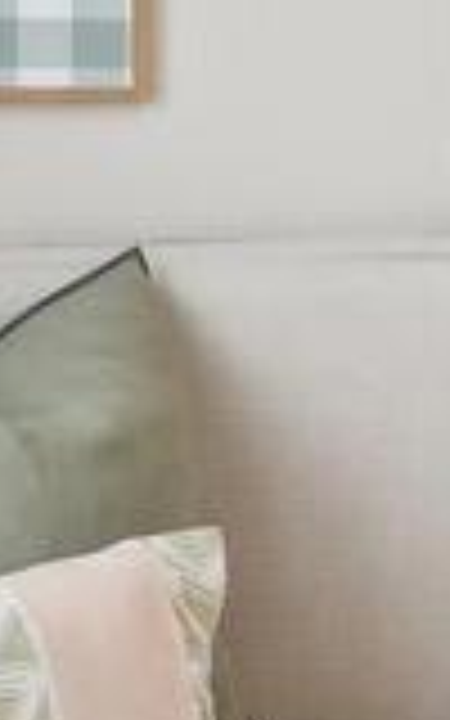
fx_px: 2708
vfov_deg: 15.0
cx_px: 1251
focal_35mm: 138
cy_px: 104
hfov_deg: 8.3
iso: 400
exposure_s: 1/30
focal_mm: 10
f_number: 8
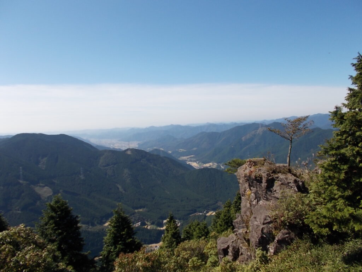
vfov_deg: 53.1
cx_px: 181
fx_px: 272
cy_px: 136
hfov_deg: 67.3
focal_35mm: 26
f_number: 8
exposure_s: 1/160
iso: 80
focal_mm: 4.6
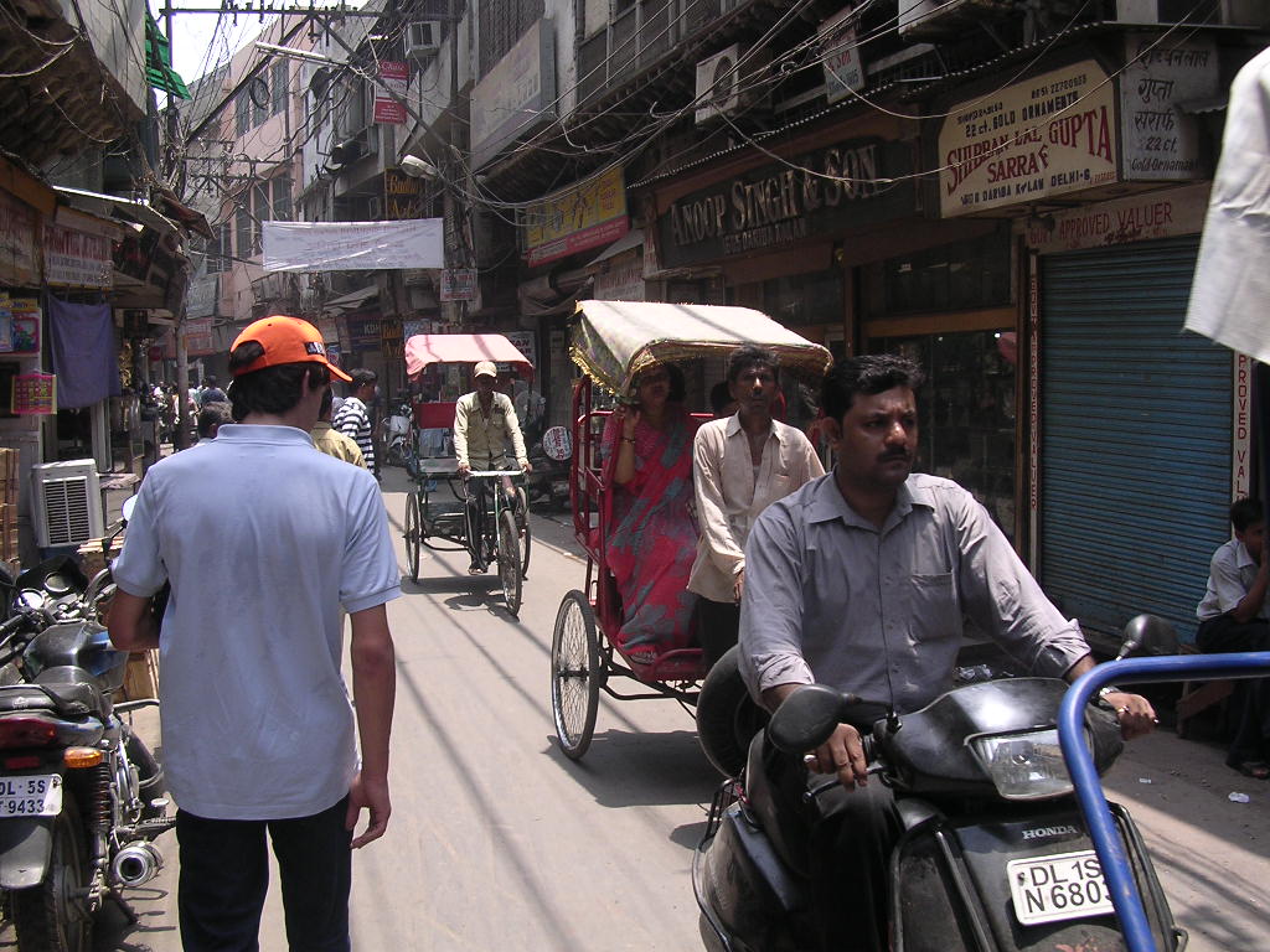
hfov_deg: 49.0
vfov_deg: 37.7
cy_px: 476
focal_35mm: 38
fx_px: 1394
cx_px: 635
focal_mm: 5.8
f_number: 2.8
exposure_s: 1/380
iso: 100
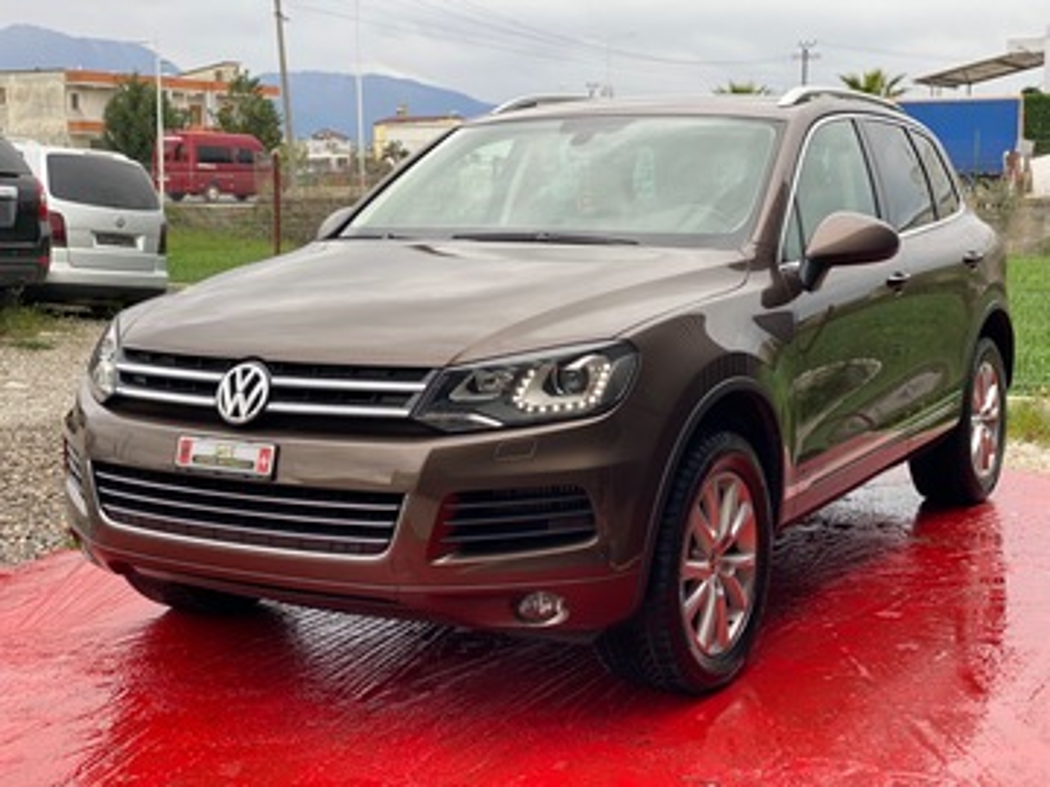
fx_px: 1577
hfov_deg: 36.8
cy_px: 394
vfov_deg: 28.0
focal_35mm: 52
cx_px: 525
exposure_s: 1/134
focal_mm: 6
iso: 20
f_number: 2
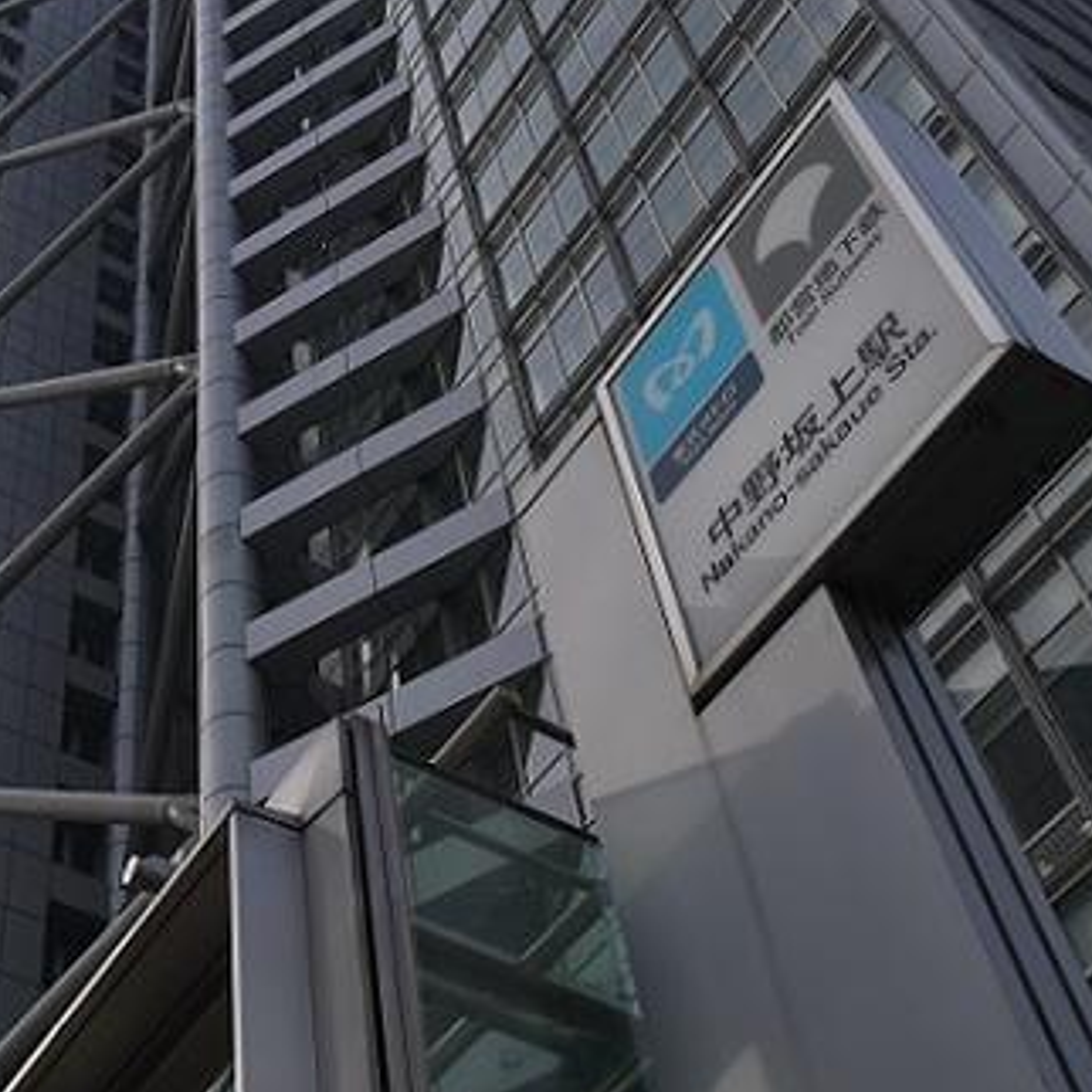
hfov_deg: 30.1
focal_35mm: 56
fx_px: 1999
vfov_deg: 30.6
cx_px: 293
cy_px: 529
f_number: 8
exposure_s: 1/320
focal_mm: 17
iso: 160
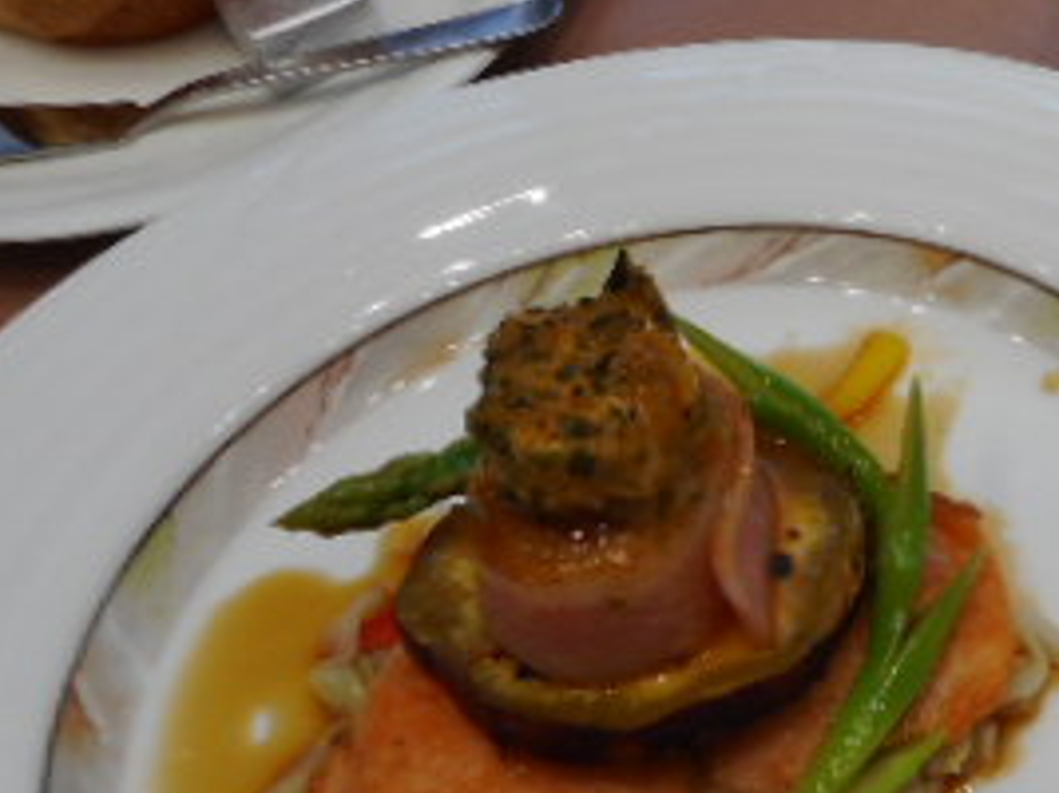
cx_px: 1166
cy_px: 492
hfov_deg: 29.1
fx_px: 1835
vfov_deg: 24.3
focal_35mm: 60
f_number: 3.7
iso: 80
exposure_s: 1/30
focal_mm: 4.5
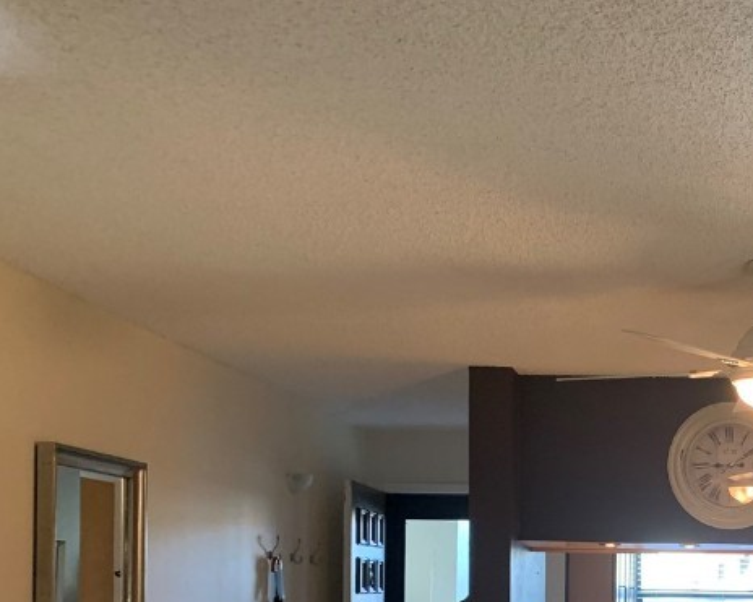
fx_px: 1248
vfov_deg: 25.9
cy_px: 591
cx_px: 751
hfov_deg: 31.1
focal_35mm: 56
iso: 200
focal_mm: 4.25
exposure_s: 1/60
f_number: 1.8
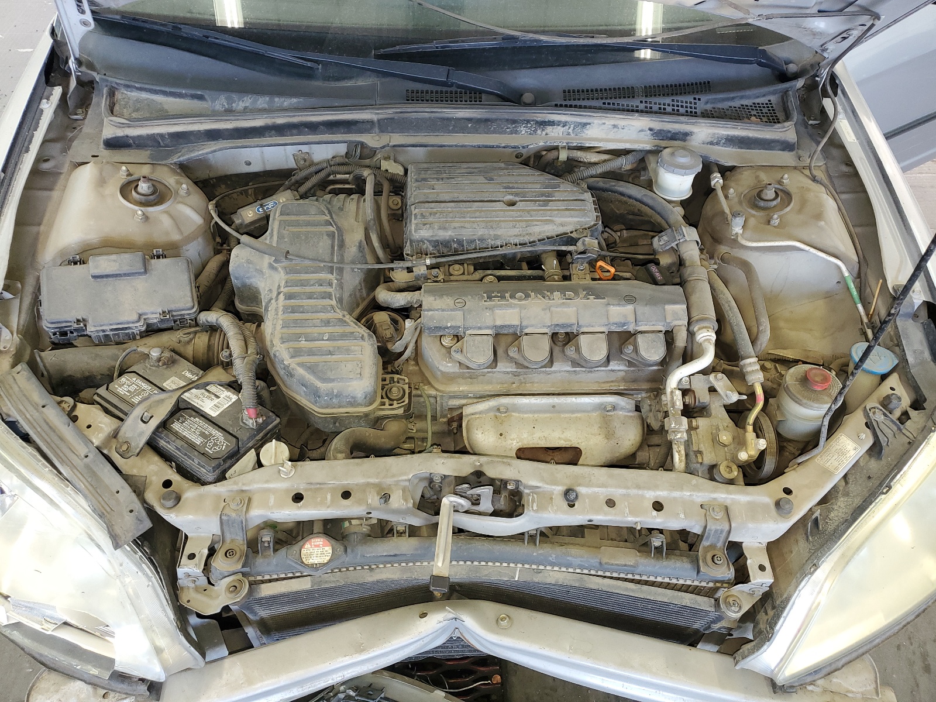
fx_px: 703
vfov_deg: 53.1
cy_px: 351
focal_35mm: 26
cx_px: 468
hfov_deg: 67.3
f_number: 1.5
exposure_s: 1/60.2
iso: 96
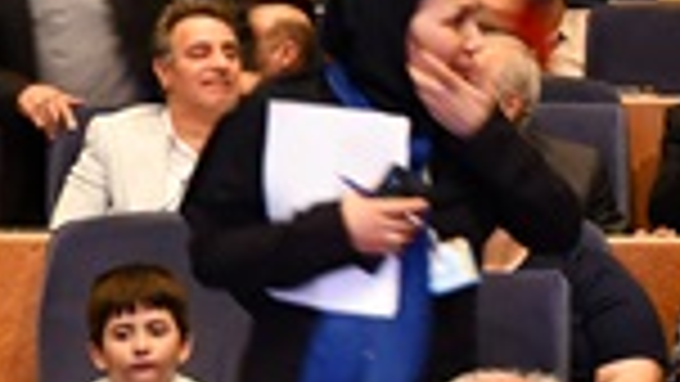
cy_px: 315
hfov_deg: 10.7
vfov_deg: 6.2
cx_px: -167
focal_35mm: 197
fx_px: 3553
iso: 1250
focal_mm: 42
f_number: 4.5
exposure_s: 1/20
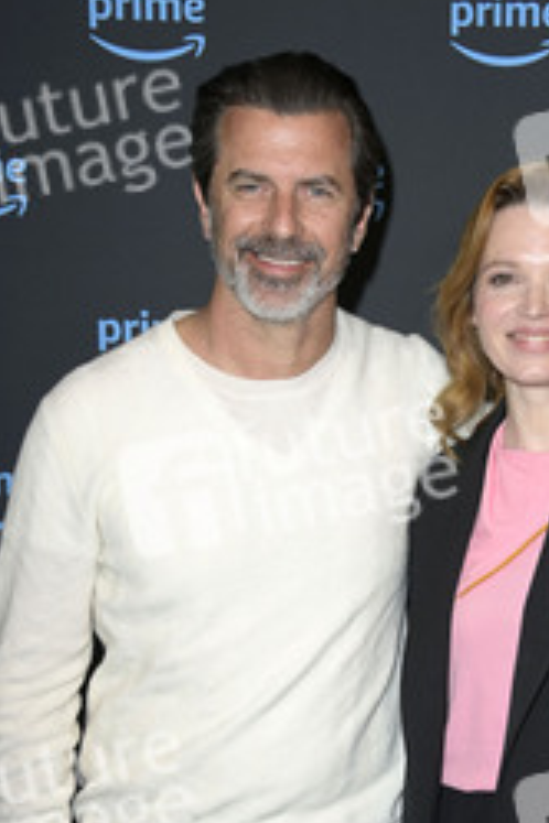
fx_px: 1761
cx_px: 384
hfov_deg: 17.7
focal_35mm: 77
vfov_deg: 25.9
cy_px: 645
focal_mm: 48
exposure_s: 1/250
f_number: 5.6
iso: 800
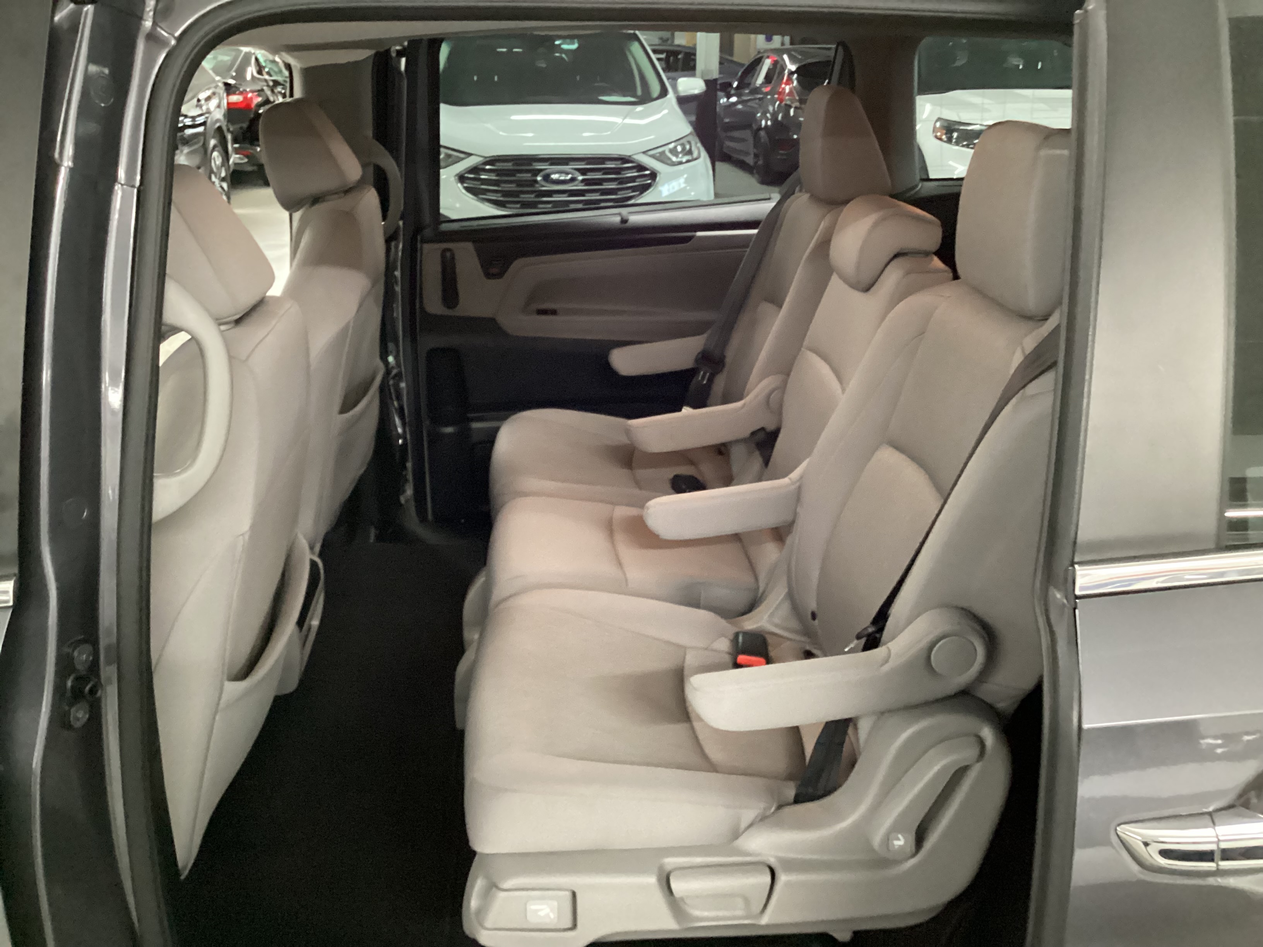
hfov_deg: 58.4
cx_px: 632
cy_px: 474
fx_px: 1131
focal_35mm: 31
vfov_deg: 45.4
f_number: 2.4
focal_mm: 3.3
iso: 800
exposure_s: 1/30
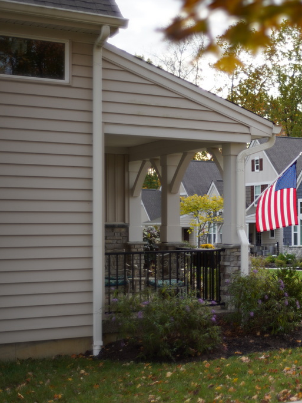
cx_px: 322
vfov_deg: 30.3
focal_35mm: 64
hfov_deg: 21.9
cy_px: 209
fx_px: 744
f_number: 1.4
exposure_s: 1/1000
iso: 100
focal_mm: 35
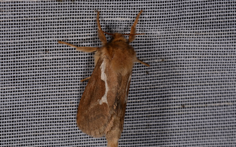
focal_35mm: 137
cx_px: 117
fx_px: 878
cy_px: 80
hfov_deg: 15.3
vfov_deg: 9.6
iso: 100
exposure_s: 1/60
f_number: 32
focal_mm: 85
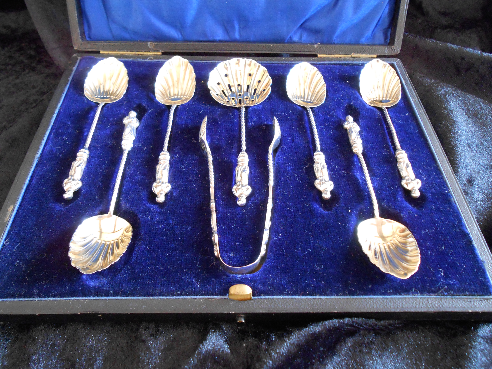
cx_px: 246
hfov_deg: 60.0
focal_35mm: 30
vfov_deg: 46.8
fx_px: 426
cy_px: 184
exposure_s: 1/13
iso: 400
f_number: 3.8
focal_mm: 5.3
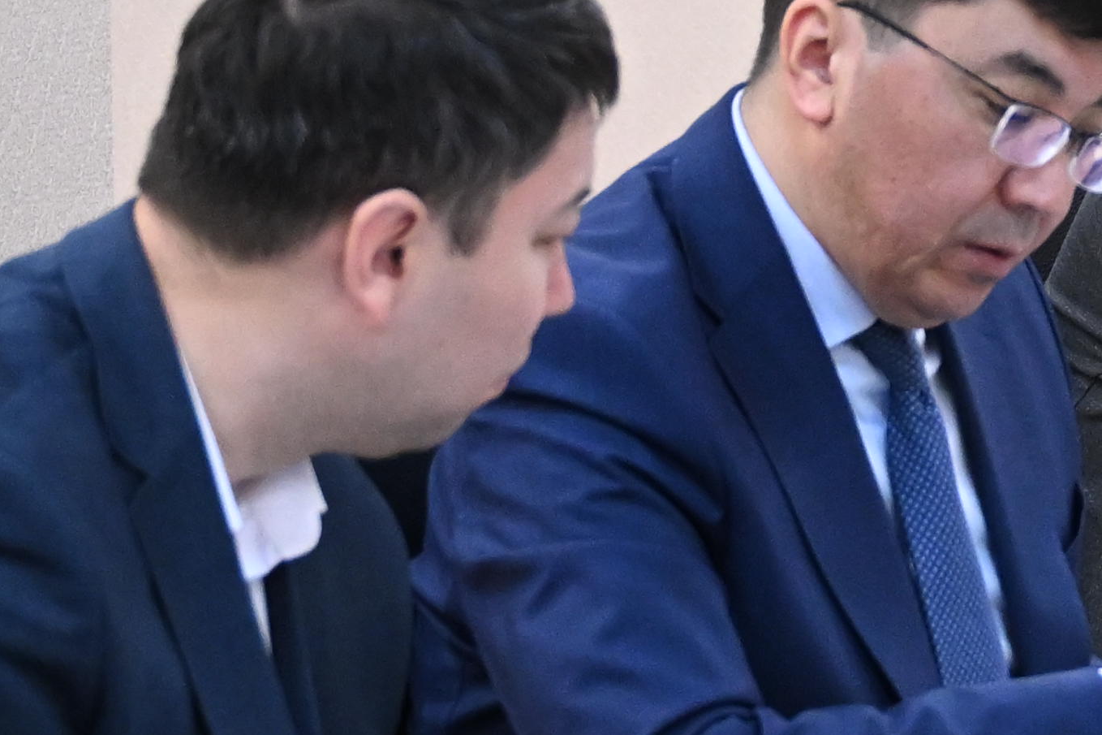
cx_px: 1959
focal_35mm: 298
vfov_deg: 4.6
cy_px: 103
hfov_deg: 6.8
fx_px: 9120
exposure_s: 1/200
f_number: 3.2
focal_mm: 49
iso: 2000
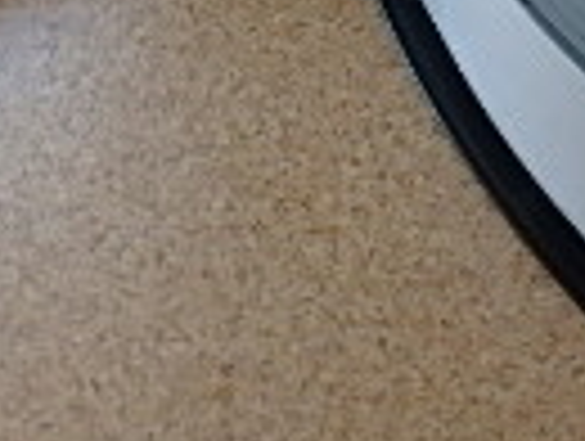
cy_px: -396
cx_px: 562
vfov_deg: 12.8
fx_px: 1744
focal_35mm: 103
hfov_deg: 18.6
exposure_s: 1/60
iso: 160
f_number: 3.5
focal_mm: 3.7
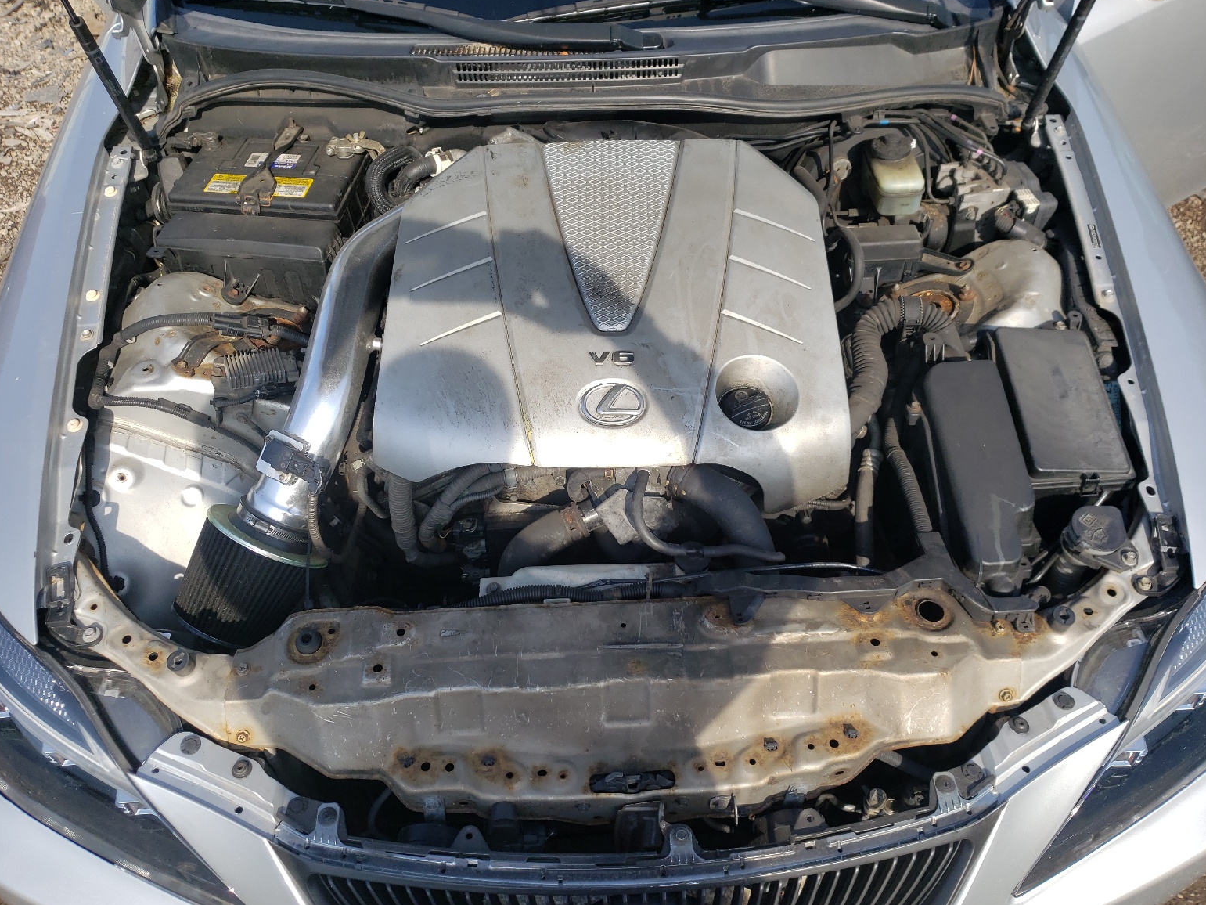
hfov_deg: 65.3
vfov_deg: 51.4
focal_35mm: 27
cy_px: 458
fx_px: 941
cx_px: 597
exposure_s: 1/1667
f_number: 1.5
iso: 50
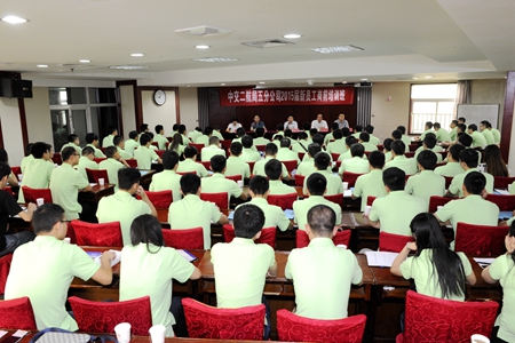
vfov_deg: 47.9
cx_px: 258
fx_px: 386
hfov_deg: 67.4
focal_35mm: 27
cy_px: 172
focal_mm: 27
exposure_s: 1/13
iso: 2500
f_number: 11
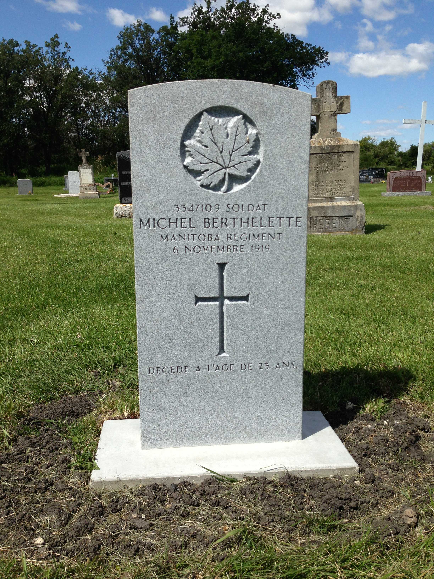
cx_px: 217
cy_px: 290
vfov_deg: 55.4
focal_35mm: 33
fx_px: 552
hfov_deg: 42.9
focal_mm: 4.12
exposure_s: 1/2008
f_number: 2.4
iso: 50
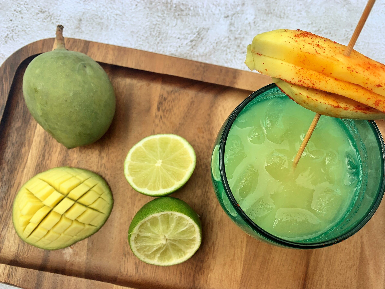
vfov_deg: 49.7
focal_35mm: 28
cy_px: 153
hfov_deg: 63.4
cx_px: 206
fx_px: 311
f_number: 1.8
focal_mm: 4.25
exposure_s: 1/771
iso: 25
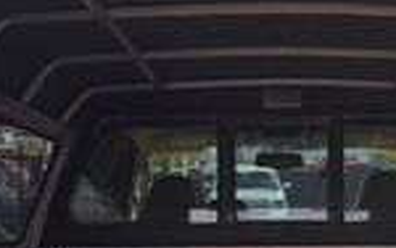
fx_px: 1123
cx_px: 280
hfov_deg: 19.9
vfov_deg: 12.2
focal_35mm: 104
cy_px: 343
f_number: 5
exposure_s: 1/80
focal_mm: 16
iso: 100
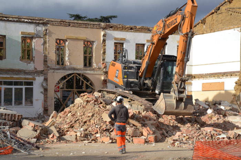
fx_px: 662
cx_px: 120
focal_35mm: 99
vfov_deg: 13.8
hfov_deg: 20.6
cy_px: 80
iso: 100
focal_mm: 66
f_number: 8
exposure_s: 1/250
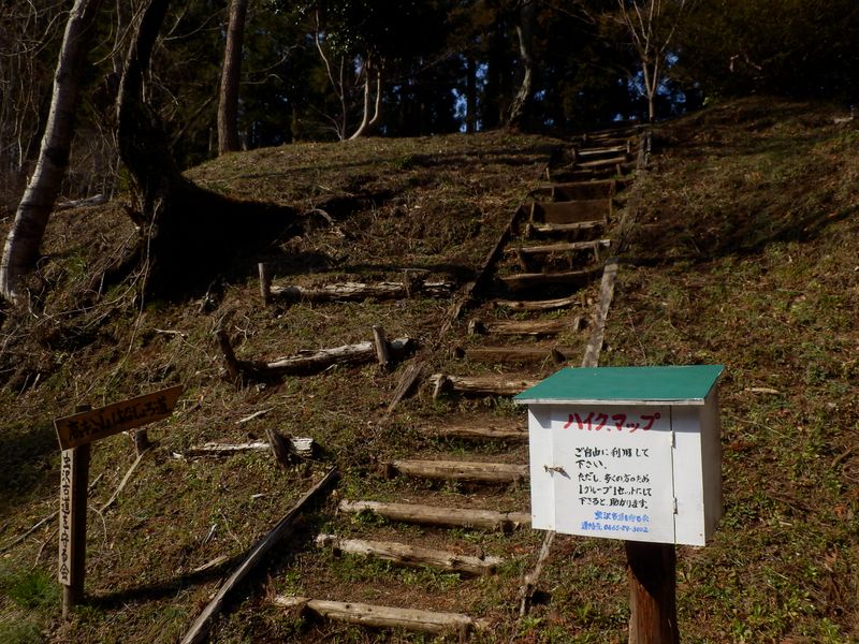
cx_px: 430
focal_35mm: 30
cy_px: 322
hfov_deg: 60.0
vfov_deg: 46.8
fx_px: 744
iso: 80
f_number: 8.8
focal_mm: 5.3
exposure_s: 1/160
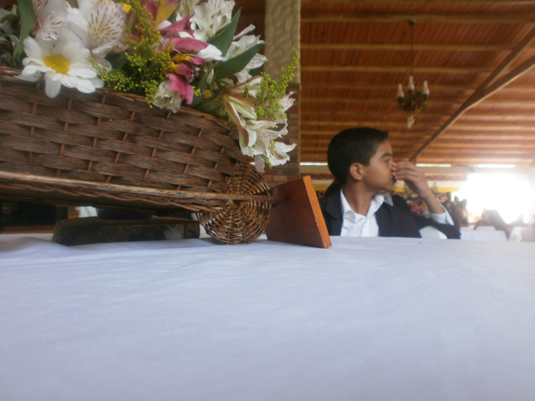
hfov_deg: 65.3
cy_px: 200
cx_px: 268
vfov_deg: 51.4
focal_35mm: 27
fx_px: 417
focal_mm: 4.8
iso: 100
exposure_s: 1/40
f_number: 2.9
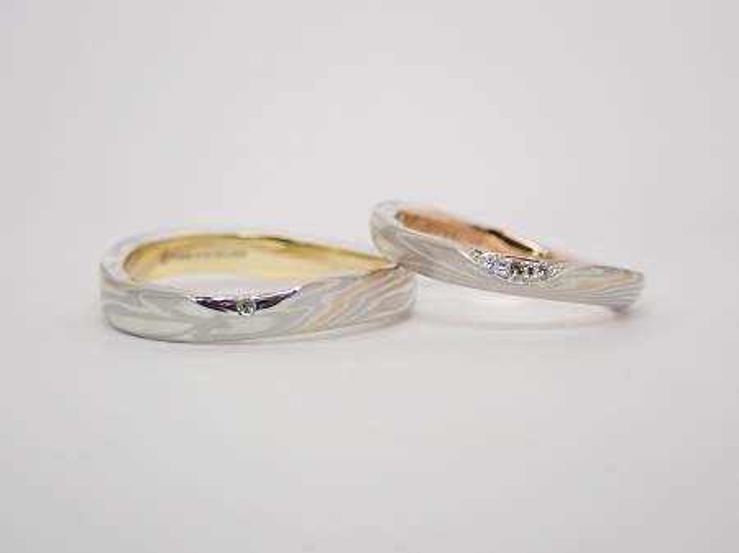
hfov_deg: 25.3
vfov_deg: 19.1
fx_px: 1643
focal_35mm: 77
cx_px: 370
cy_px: 276
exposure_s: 1/160
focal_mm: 13.65
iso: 200
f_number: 4.1
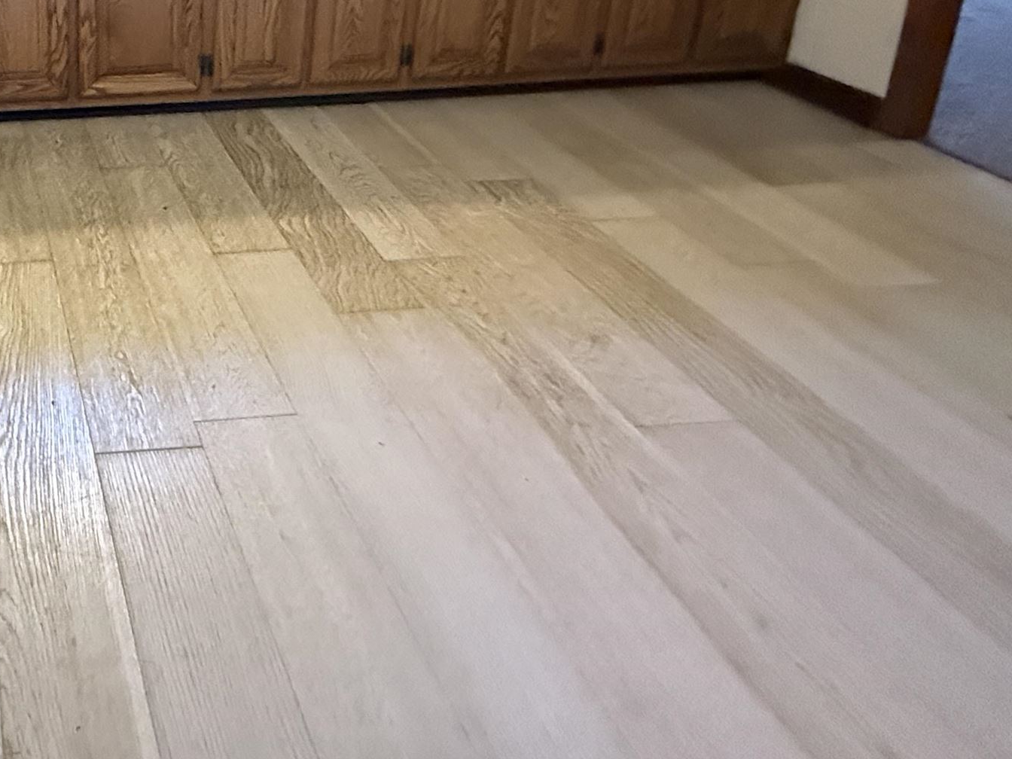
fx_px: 936
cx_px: 2
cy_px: -36
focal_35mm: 32
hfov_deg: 47.3
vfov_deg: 38.2
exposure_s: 1/60
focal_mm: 2.22
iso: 1000
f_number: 2.2
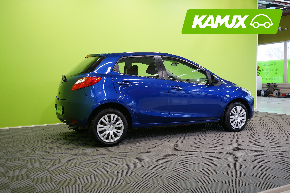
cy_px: 96
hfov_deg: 54.4
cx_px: 145
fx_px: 282
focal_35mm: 35
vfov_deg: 37.9
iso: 500
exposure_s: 1/30
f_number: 5
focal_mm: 35
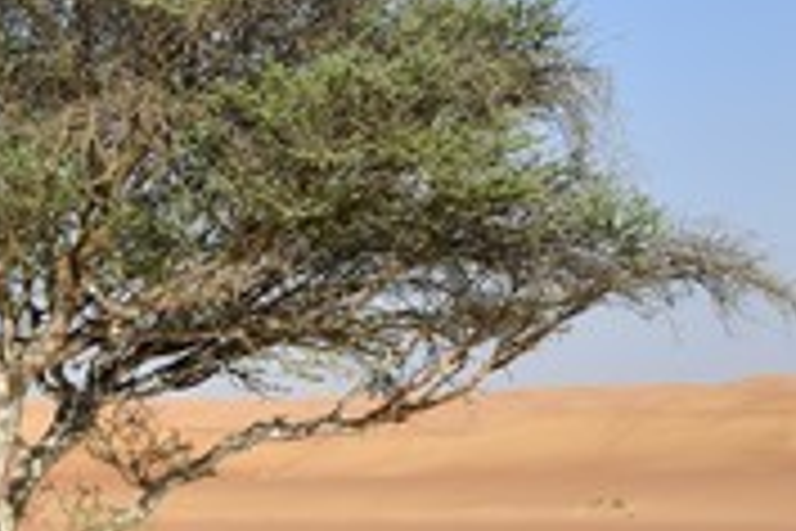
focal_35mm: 119
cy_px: 248
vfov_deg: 11.5
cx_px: -146
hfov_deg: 16.5
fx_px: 2631
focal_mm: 50
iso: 200
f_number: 11
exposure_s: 1/320
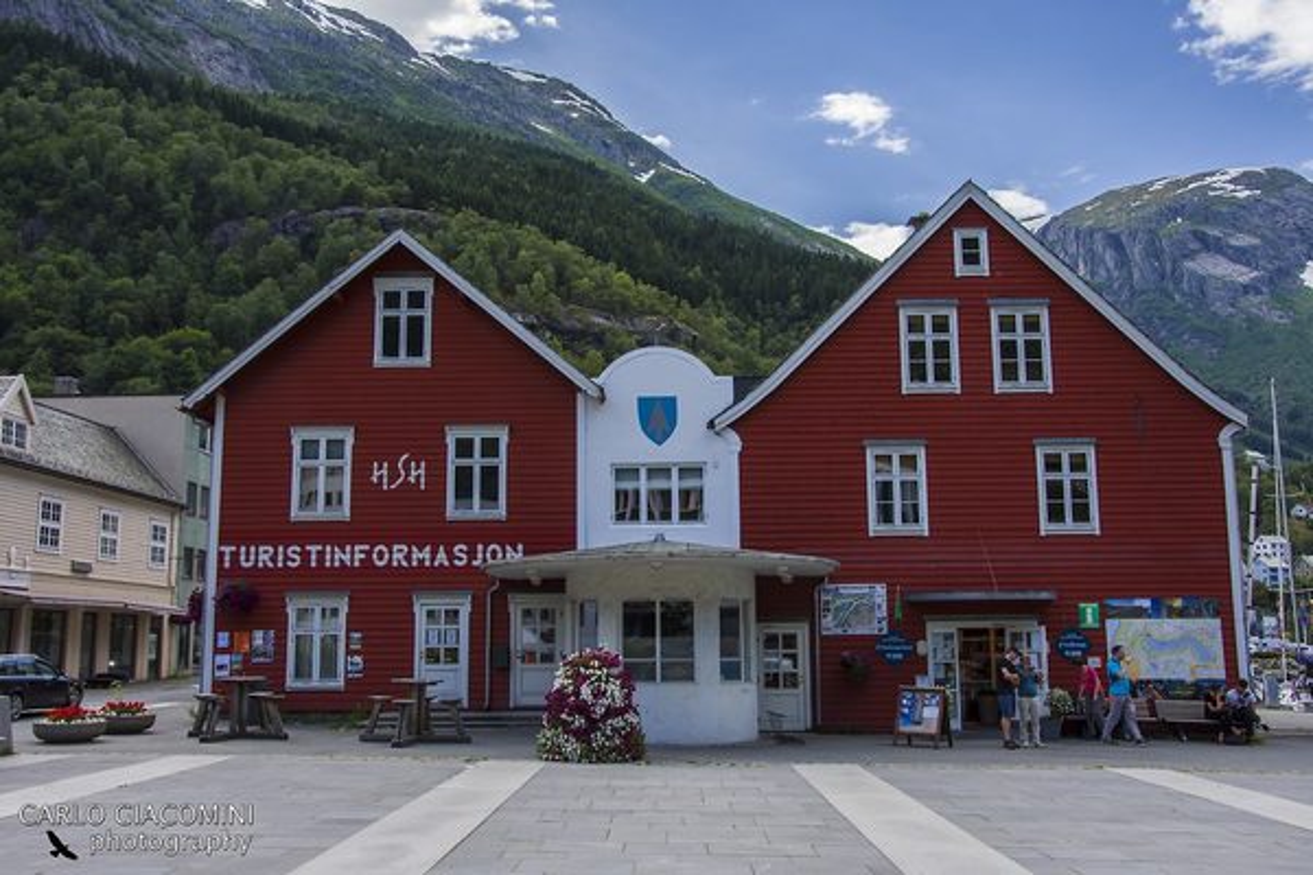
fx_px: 1313
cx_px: 656
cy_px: 438
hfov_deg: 53.1
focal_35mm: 36
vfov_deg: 36.9
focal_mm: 24
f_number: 9
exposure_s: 1/100
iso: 160
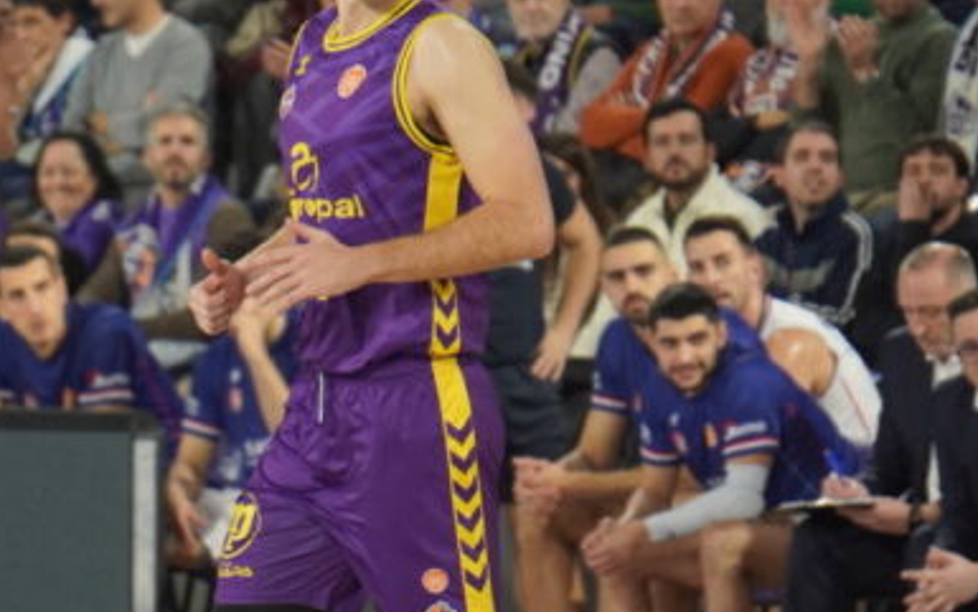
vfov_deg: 2.3
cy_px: 366
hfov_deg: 3.7
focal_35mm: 561
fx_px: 14959
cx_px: 188
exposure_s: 1/320
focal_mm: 184
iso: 1600
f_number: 6.3
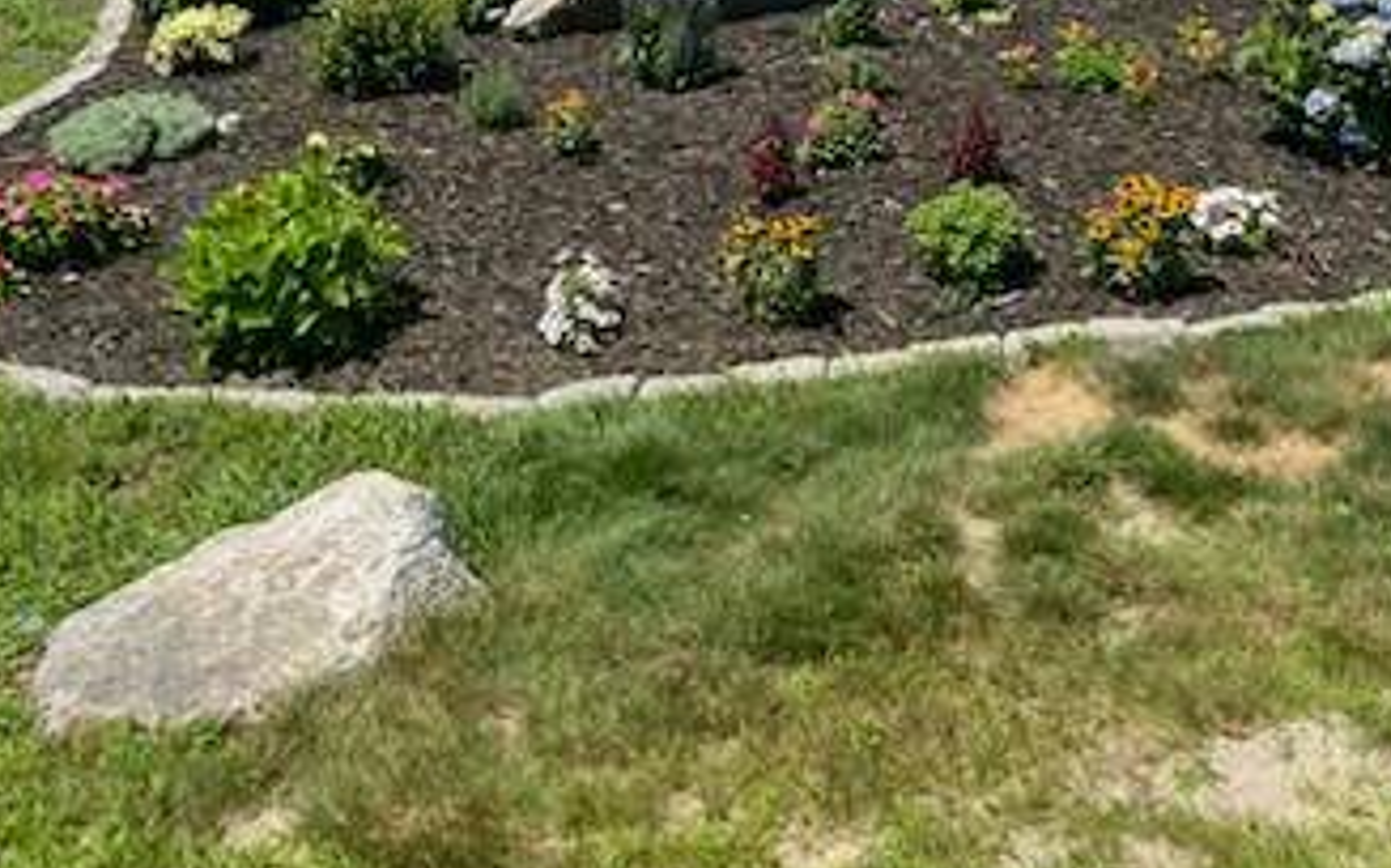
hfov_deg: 37.2
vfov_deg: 21.4
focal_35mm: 54
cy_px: -302
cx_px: 902
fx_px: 2046
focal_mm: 5.1
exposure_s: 1/2899
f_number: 1.6
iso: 50
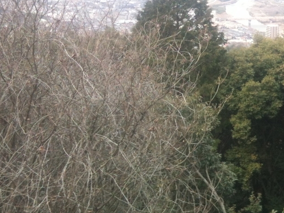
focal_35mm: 69
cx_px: 272
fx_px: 566
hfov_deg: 26.9
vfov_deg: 21.0
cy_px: 29
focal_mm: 3.85
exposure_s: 1/248
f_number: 2.8
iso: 64
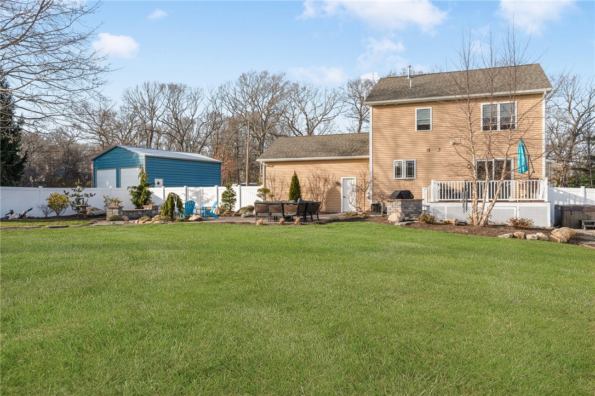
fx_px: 463
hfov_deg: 65.5
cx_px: 298
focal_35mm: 28
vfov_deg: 46.4
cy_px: 198
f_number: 7.1
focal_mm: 28
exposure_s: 1/2000
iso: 1000
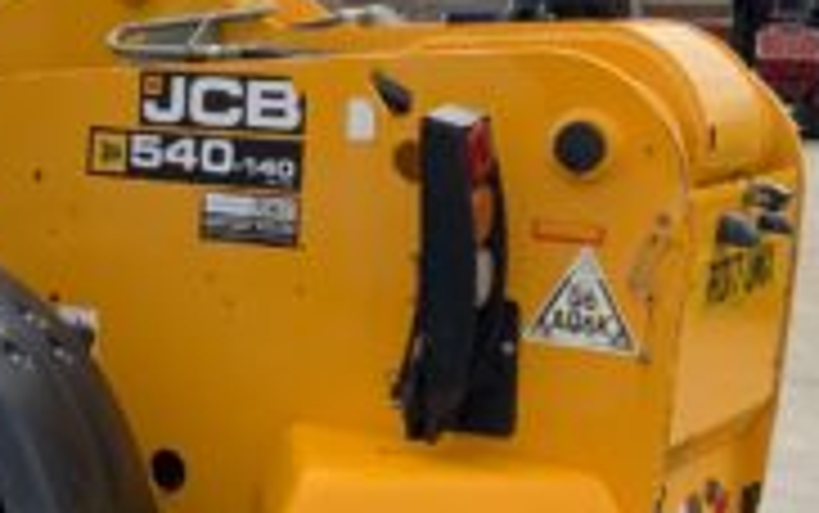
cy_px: 194
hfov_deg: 18.4
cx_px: -140
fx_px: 2412
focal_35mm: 108
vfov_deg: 12.1
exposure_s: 1/2227
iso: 16
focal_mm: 3
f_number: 1.8
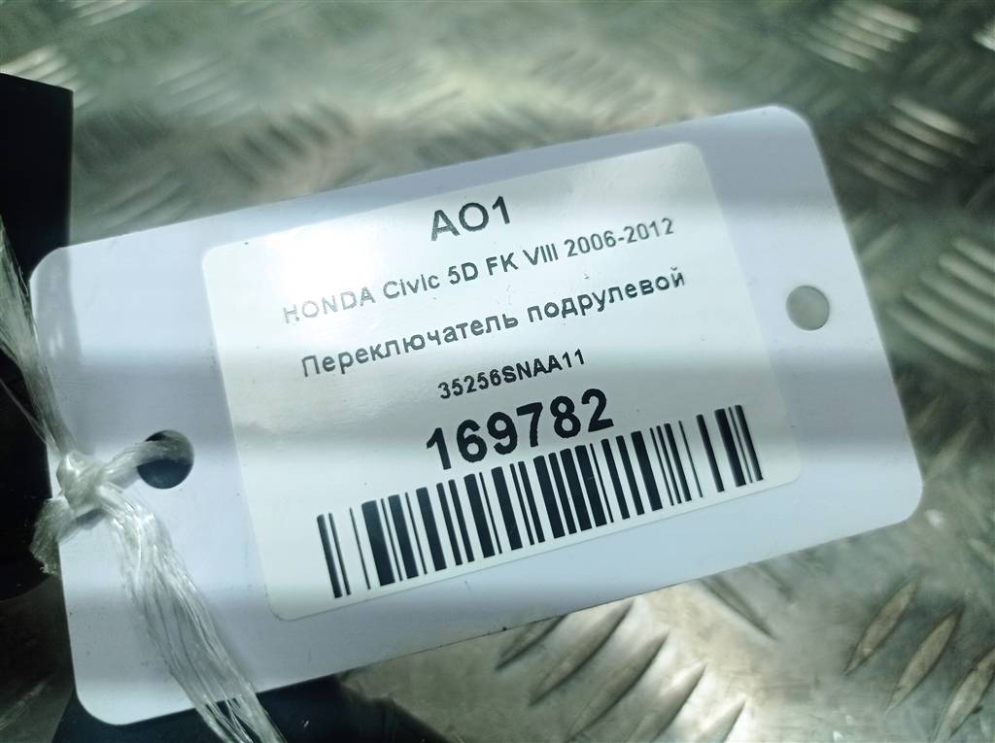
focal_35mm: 28
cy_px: 372
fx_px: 804
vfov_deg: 49.6
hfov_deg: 63.5
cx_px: 498
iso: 101
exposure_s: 1/722
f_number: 1.79
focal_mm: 4.7
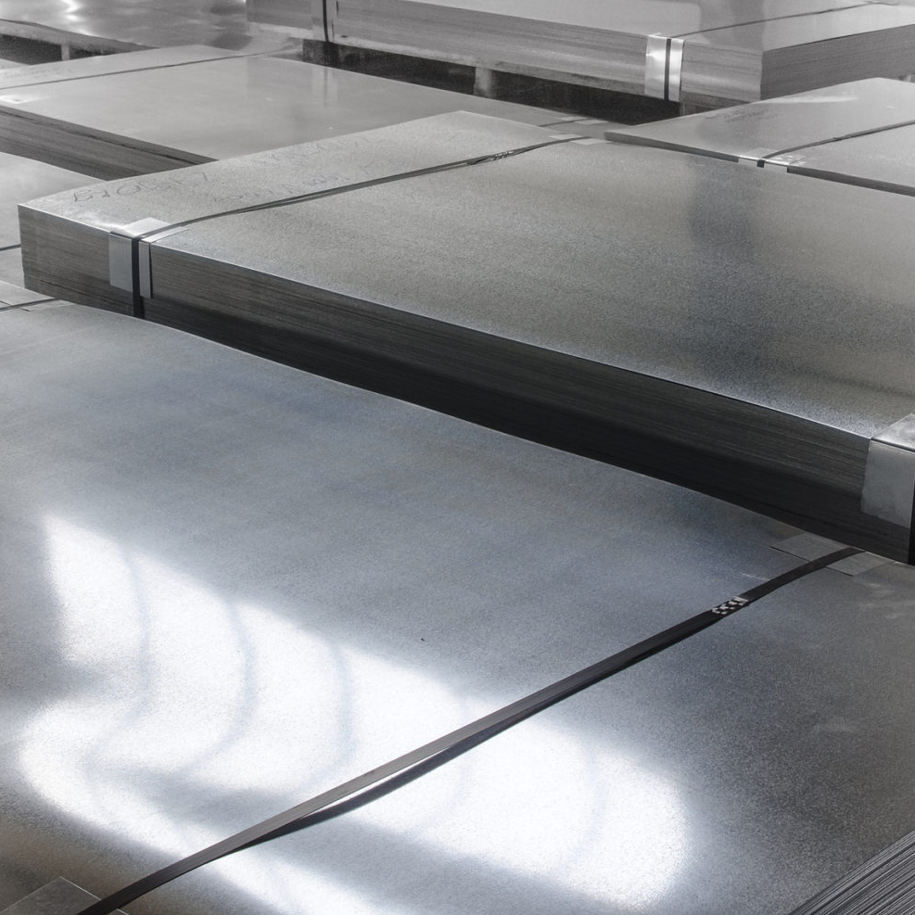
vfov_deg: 25.5
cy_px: 457
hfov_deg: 25.5
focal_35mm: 68
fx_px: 2023
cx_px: 507
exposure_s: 1/30
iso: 100
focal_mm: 35
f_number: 14
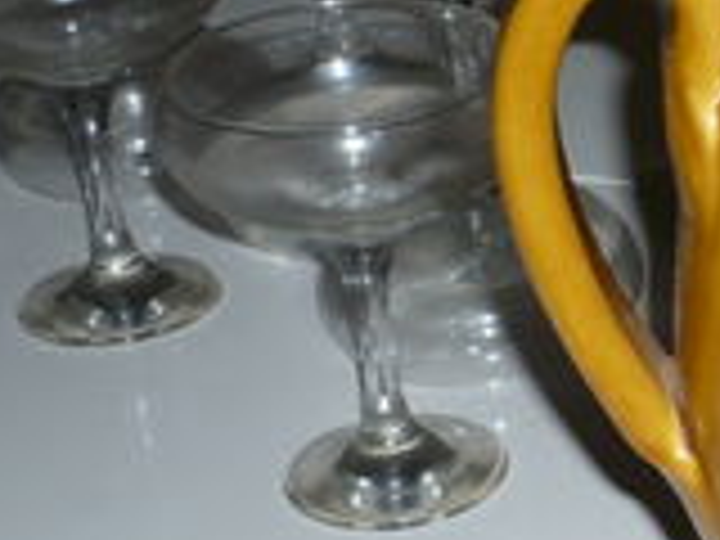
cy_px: 432
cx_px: 1260
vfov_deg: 11.3
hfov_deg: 13.6
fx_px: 2725
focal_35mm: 131
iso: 100
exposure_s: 1/30
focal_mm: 5.8
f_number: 2.8
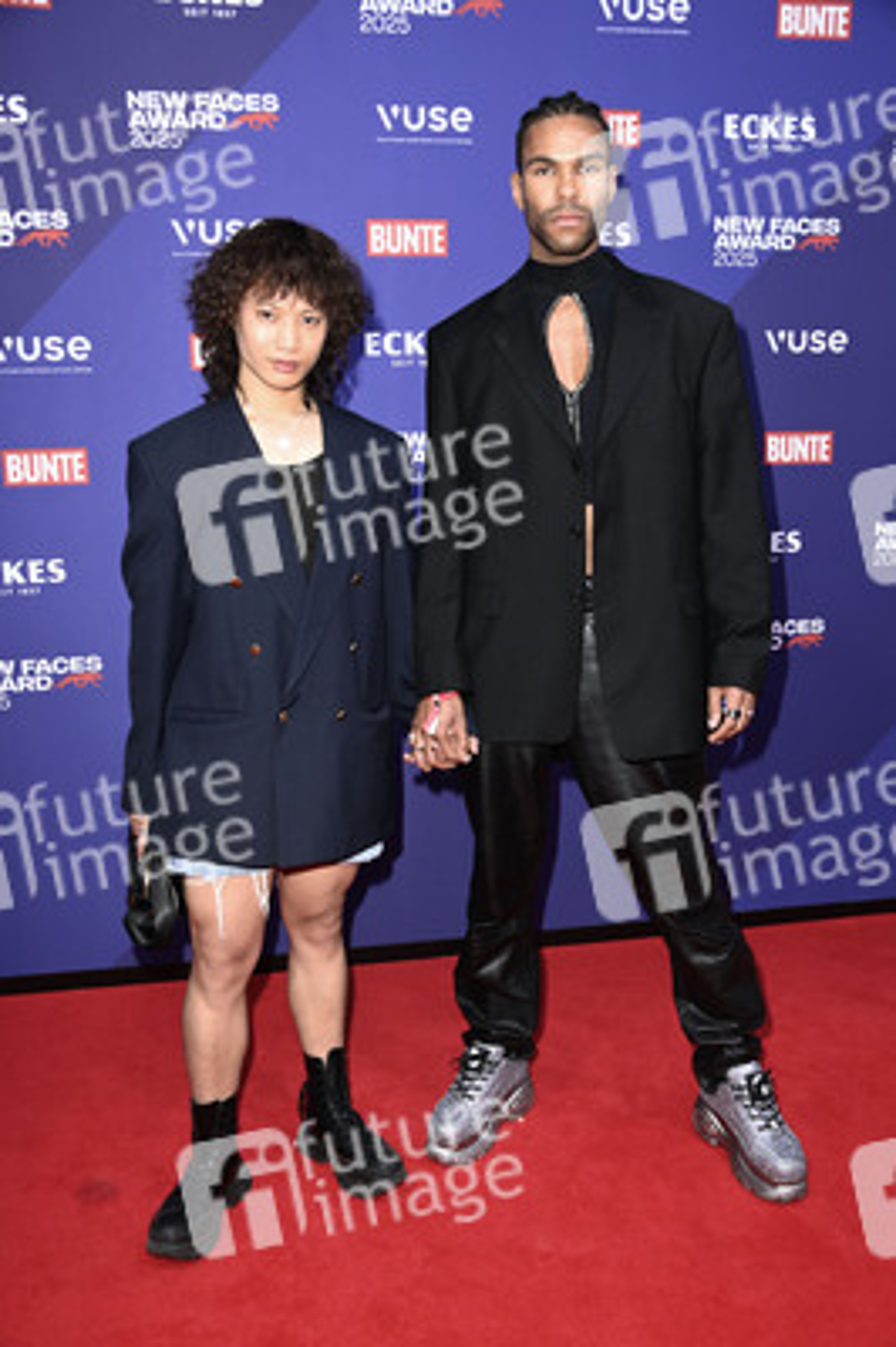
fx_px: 1197
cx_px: 448
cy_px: 674
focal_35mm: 32
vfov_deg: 58.8
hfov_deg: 41.0
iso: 800
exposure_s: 1/200
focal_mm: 32
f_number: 5.6
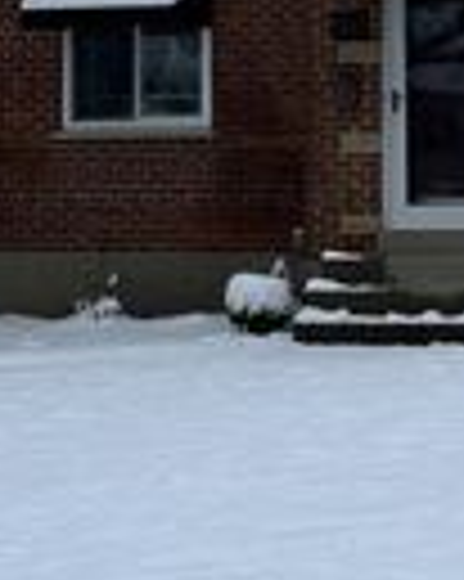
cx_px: 509
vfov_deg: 14.5
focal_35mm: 131
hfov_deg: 11.6
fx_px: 2251
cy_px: 47
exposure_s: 1/1808
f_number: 1.5
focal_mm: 5.7
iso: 50
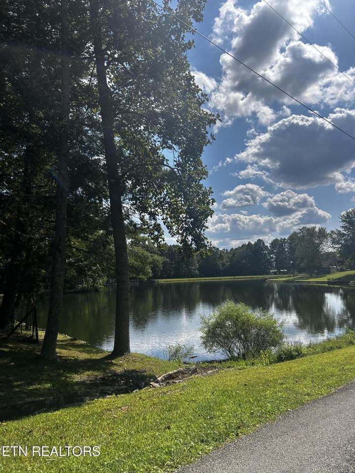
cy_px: 236
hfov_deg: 53.1
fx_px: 356
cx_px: 178
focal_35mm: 26
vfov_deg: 67.3
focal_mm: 5.7
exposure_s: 1/6579
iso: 50
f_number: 1.5
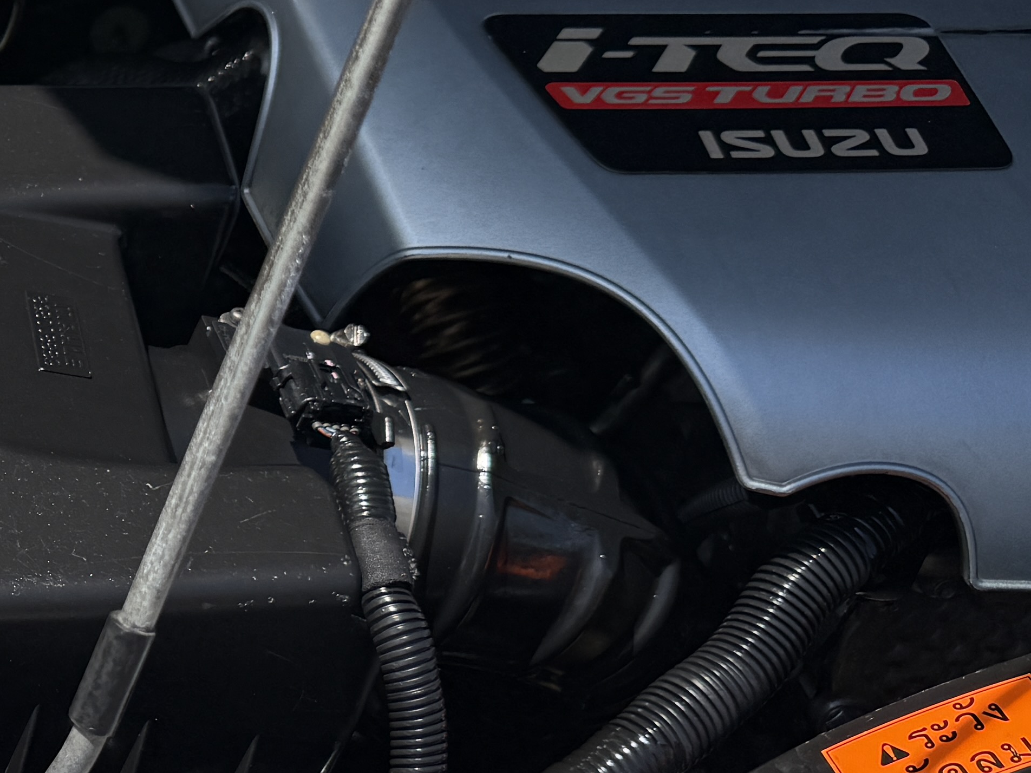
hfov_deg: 23.5
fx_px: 2144
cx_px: -351
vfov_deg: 20.4
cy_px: 317
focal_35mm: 72
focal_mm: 6.76
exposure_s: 1/5714
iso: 80
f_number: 1.78
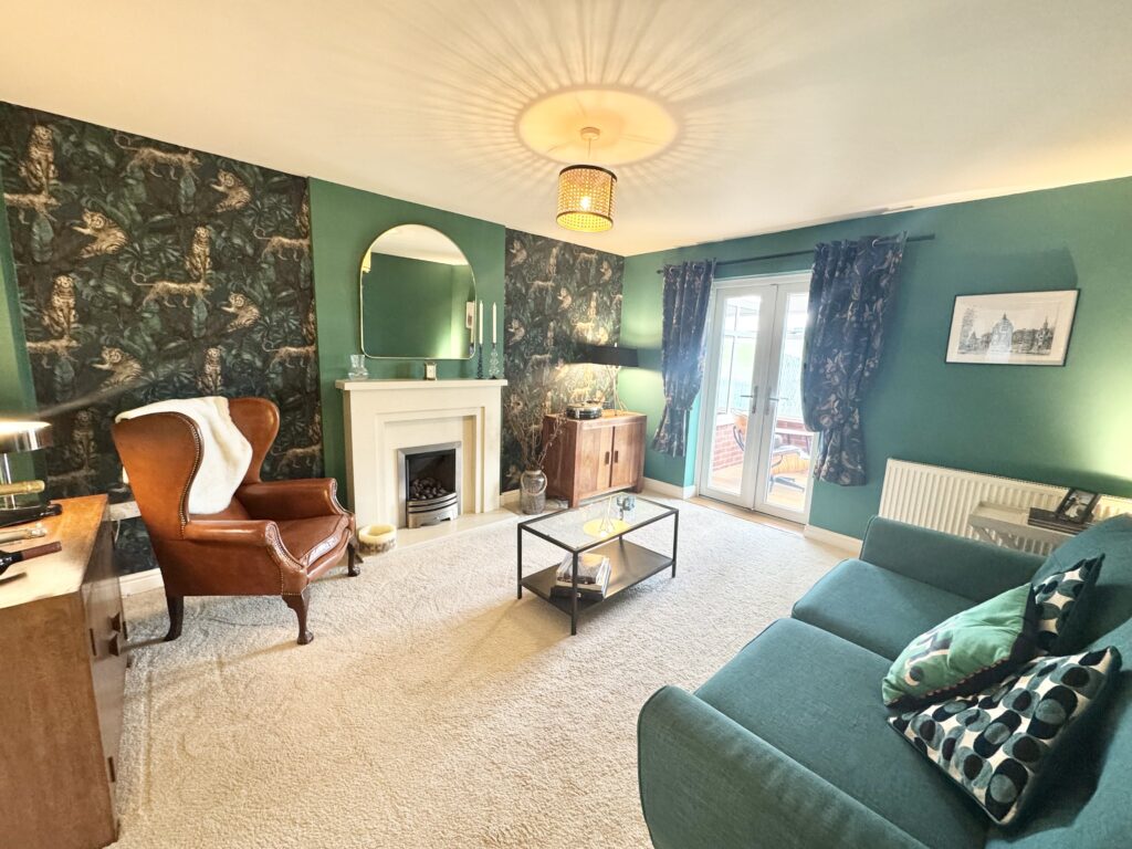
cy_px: 424
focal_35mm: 14
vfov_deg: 85.7
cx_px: 566
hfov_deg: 102.1
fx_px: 458
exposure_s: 1/50
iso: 320
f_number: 2.2
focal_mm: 2.22
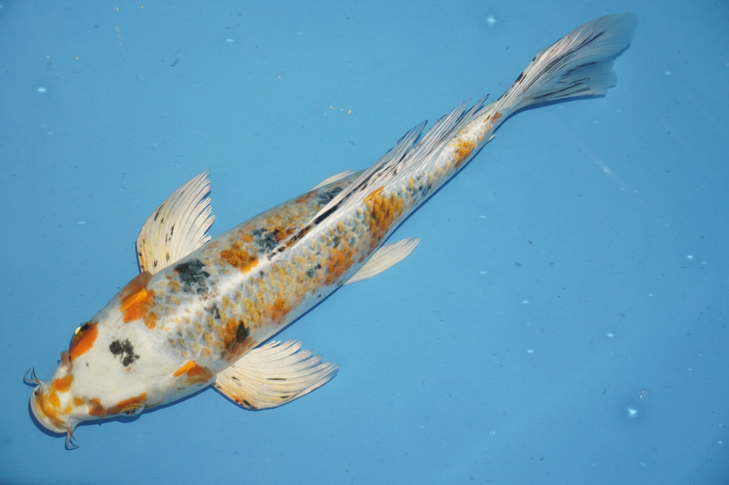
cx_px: 364
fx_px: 1244
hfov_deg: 32.7
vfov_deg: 22.0
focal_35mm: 62
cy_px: 242
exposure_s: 1/160
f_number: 5
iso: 1000
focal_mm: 41
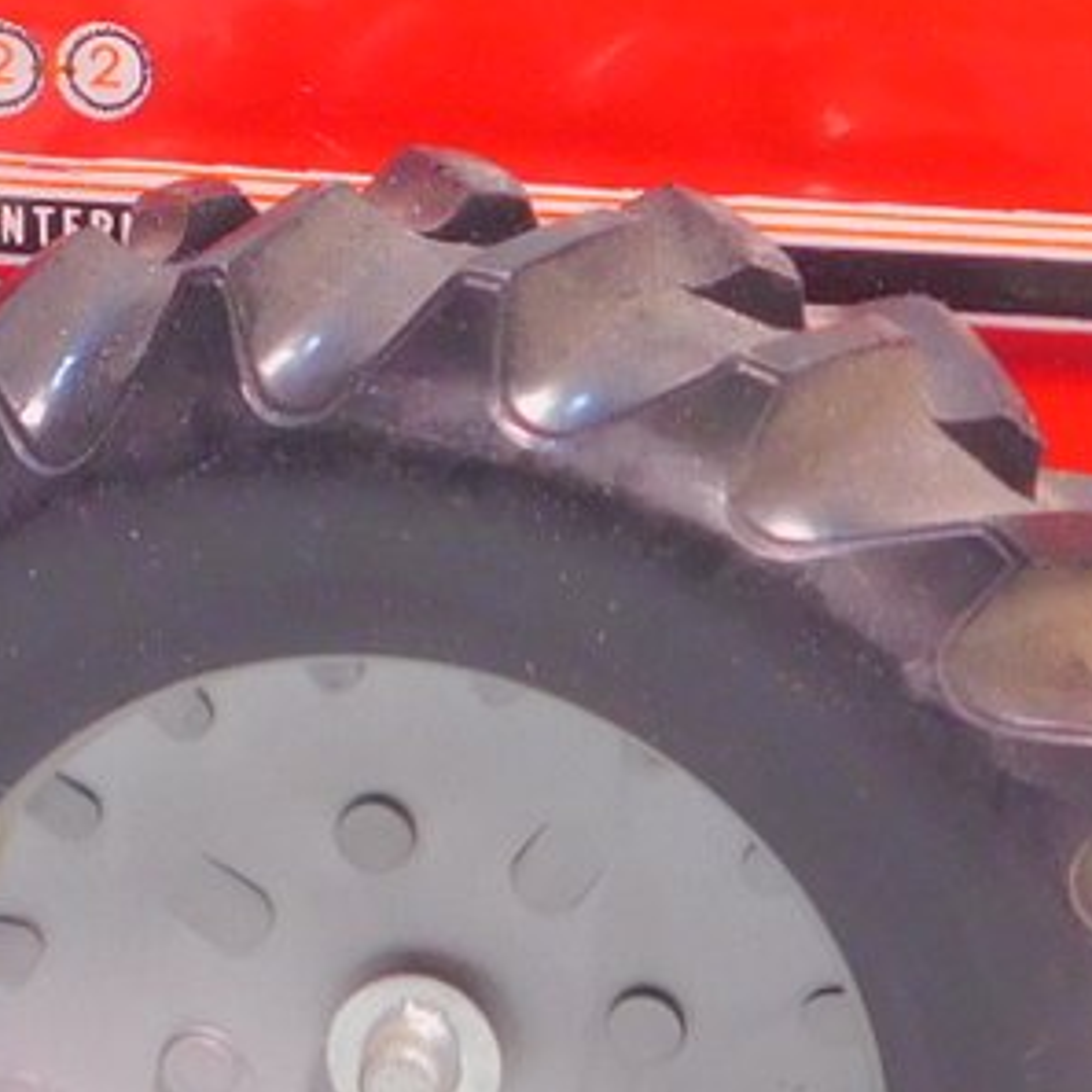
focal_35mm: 162
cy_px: 186
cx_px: -193
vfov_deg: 10.7
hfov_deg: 10.6
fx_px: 5782
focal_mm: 6.3
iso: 200
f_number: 3.5
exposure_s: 1/30
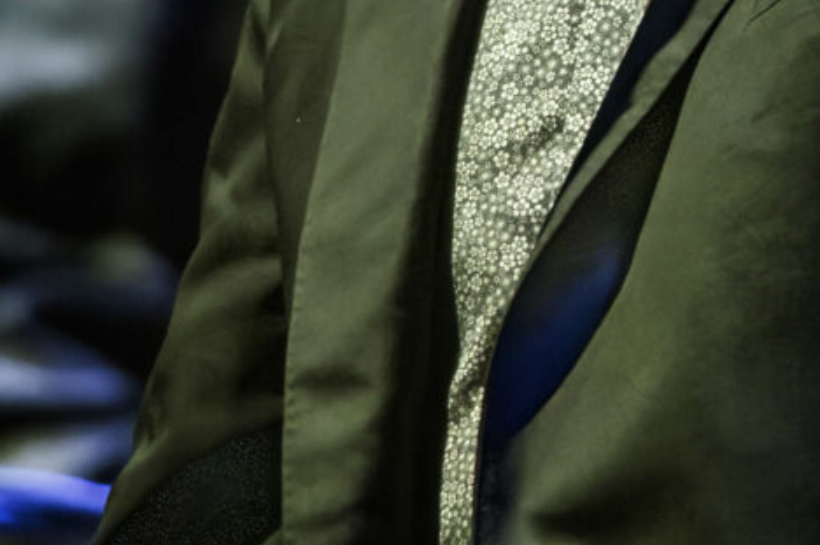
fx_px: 62231
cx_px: 1165
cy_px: -176
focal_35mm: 2735
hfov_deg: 0.8
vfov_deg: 0.5
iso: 4000
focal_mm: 500
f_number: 6.3
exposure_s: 1/250
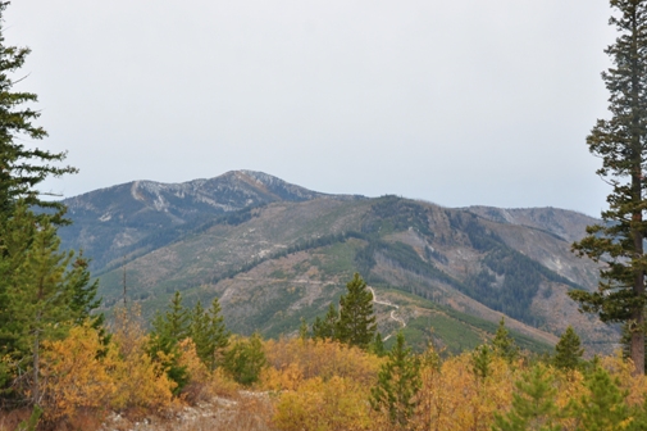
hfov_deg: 35.0
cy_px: 225
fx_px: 1024
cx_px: 277
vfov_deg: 23.7
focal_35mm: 57
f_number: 8
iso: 220
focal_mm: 32
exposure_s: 1/60
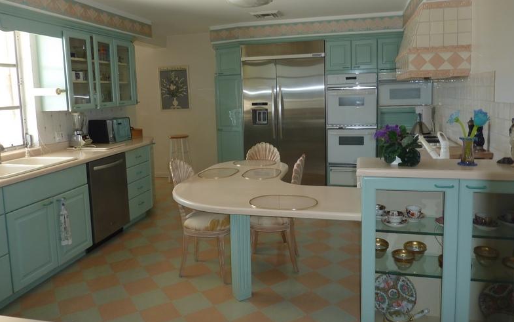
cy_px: 133
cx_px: 261
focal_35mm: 27
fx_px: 378
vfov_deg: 45.9
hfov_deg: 68.4
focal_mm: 4.1
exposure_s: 1/30
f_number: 3.3
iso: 100
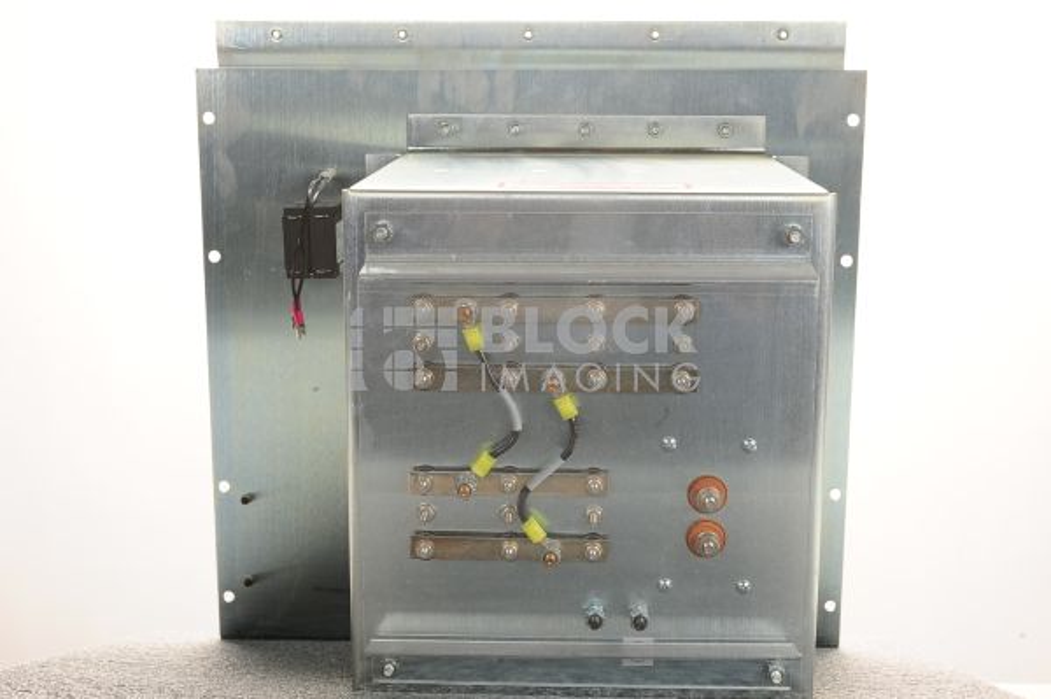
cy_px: 350
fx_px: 1458
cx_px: 526
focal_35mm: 50
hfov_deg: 39.6
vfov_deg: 26.9
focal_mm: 50
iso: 320
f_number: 11
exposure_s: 1/160
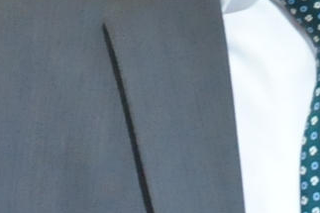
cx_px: 376
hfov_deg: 2.8
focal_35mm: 746
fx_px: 6630
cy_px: -188
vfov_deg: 1.8
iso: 2000
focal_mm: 75
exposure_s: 1/60
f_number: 5.3
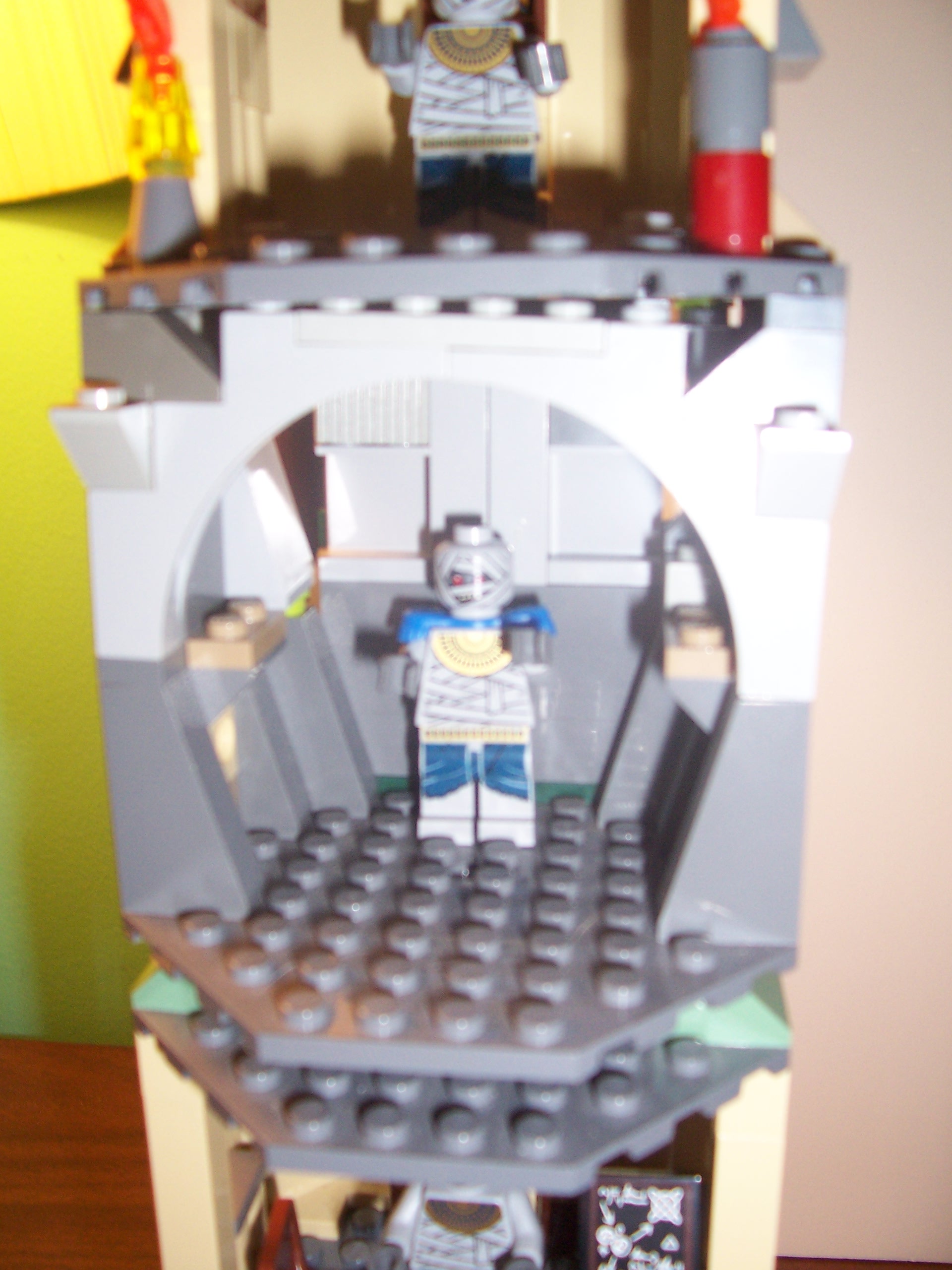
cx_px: 476
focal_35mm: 34
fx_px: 1247
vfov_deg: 54.0
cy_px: 635
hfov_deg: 41.8
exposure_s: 1/60
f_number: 2.7
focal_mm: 5.6
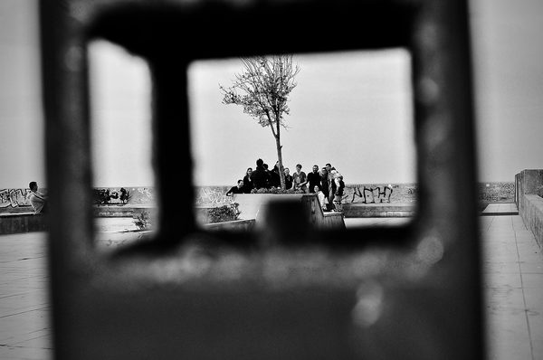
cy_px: 180
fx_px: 791
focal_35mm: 52
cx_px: 272
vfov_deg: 25.7
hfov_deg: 37.9
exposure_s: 1/3200
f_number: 6.3
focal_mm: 35
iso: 320
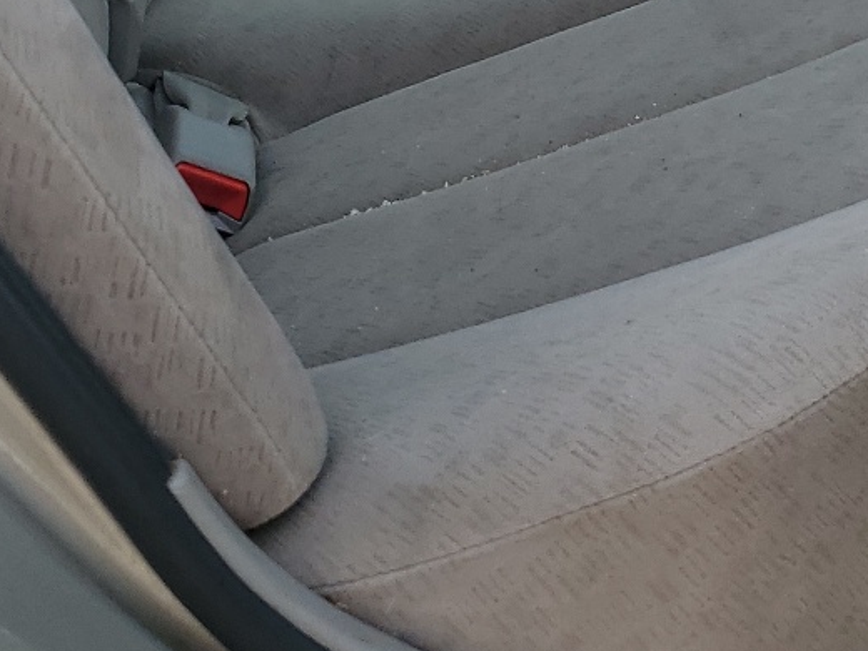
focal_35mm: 80
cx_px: 624
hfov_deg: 24.2
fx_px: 2006
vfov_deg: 17.6
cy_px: -114
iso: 50
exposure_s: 1/1111
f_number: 1.5
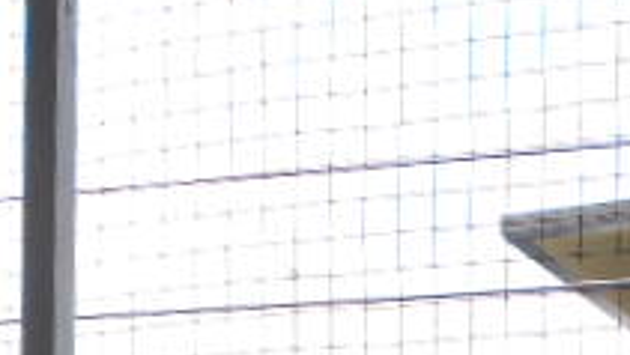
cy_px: 698
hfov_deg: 24.5
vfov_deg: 12.5
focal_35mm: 86
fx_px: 1438
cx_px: 463
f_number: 3.2
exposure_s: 1/250
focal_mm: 4.6
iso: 80
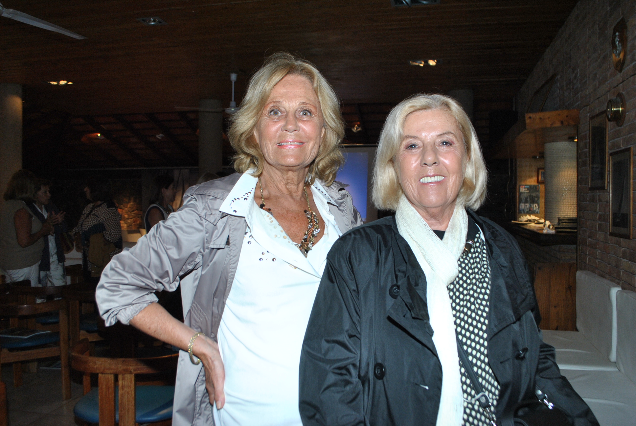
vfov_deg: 40.1
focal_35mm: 33
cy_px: 213
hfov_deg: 57.2
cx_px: 318
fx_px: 584
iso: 400
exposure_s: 1/80
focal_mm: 22
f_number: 5.6
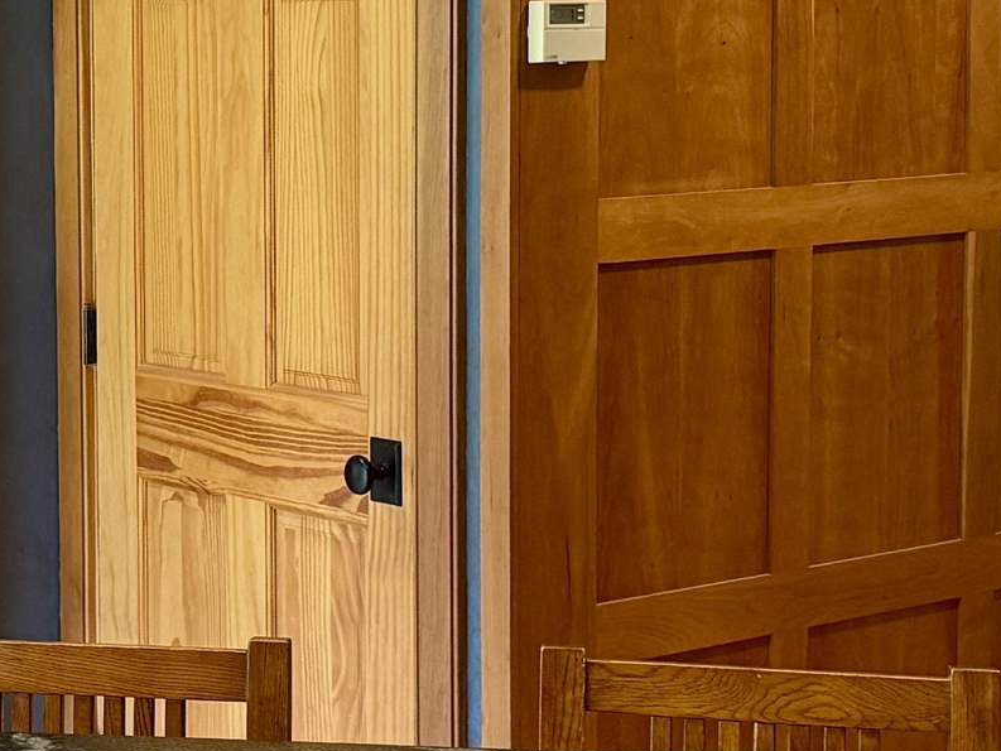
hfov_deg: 20.6
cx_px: 77
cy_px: 333
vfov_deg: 15.9
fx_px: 2690
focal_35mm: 93
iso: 320
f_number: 1.78
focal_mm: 6.76
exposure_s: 1/120
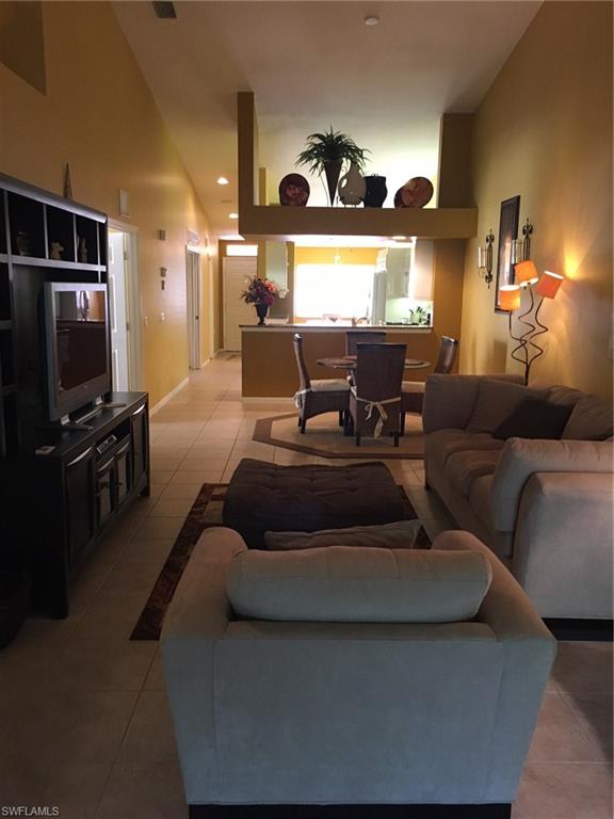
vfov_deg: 61.7
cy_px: 410
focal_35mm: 29
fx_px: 686
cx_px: 307
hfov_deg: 48.2
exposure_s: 1/30
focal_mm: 4.15
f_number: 2.2
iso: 160
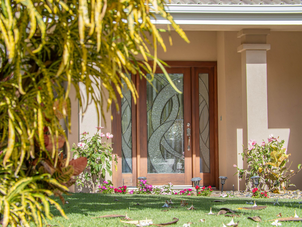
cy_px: 114
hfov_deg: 14.7
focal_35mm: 134
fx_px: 1169
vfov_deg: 11.1
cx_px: 151
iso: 500
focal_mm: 67
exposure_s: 1/400
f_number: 5.6
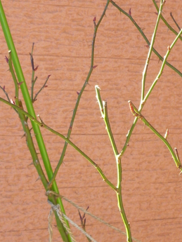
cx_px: 178
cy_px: 140
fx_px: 581
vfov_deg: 23.5
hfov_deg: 17.4
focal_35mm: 83
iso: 80
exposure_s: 1/60
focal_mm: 4.9
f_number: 3.3
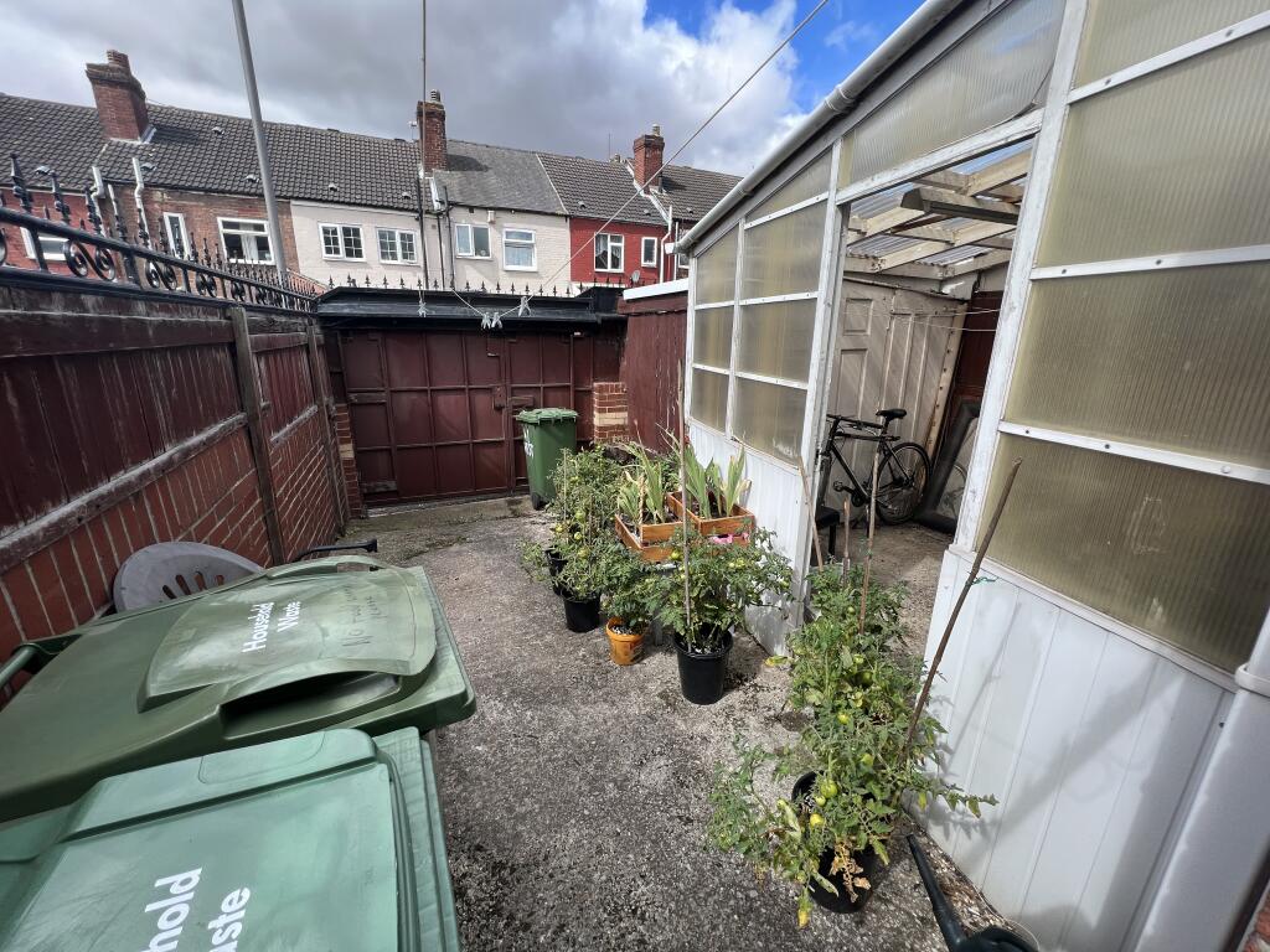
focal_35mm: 13
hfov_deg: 106.2
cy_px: 476
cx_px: 635
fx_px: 477
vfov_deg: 89.9
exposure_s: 1/567
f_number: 1.8
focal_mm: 1.57
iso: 32
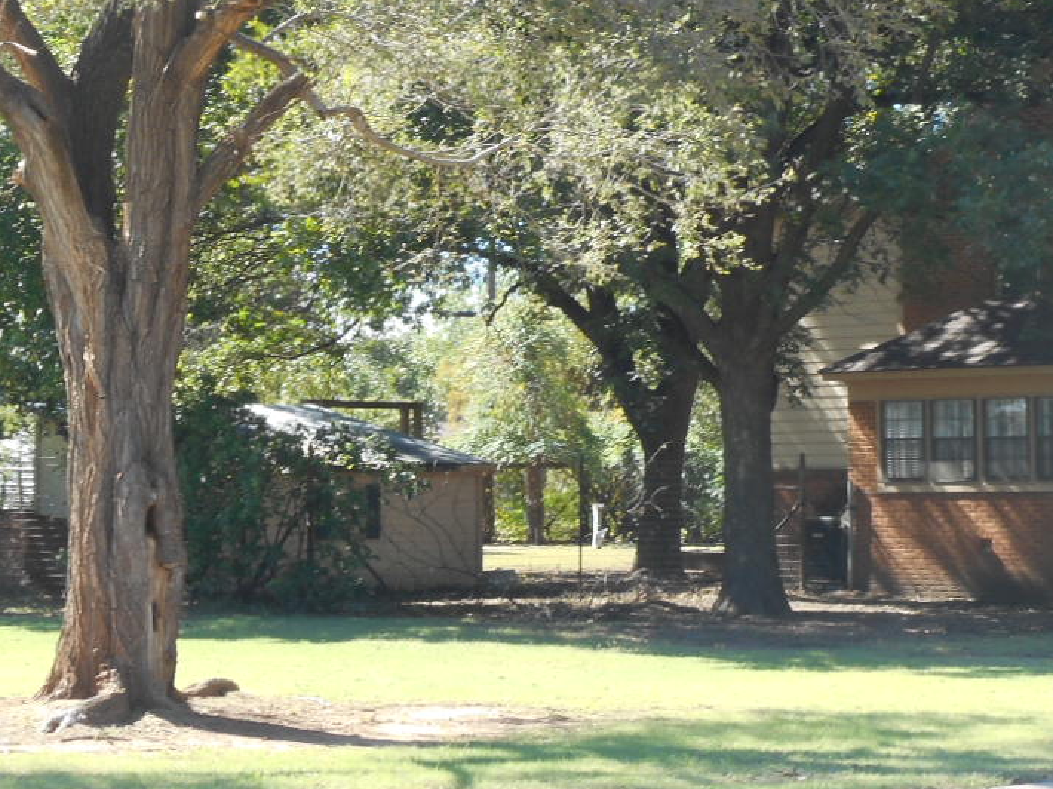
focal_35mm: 115
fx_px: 3497
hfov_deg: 17.1
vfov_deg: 12.8
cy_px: 234
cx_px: 663
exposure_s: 1/60
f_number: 4.9
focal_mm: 9.1
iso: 80
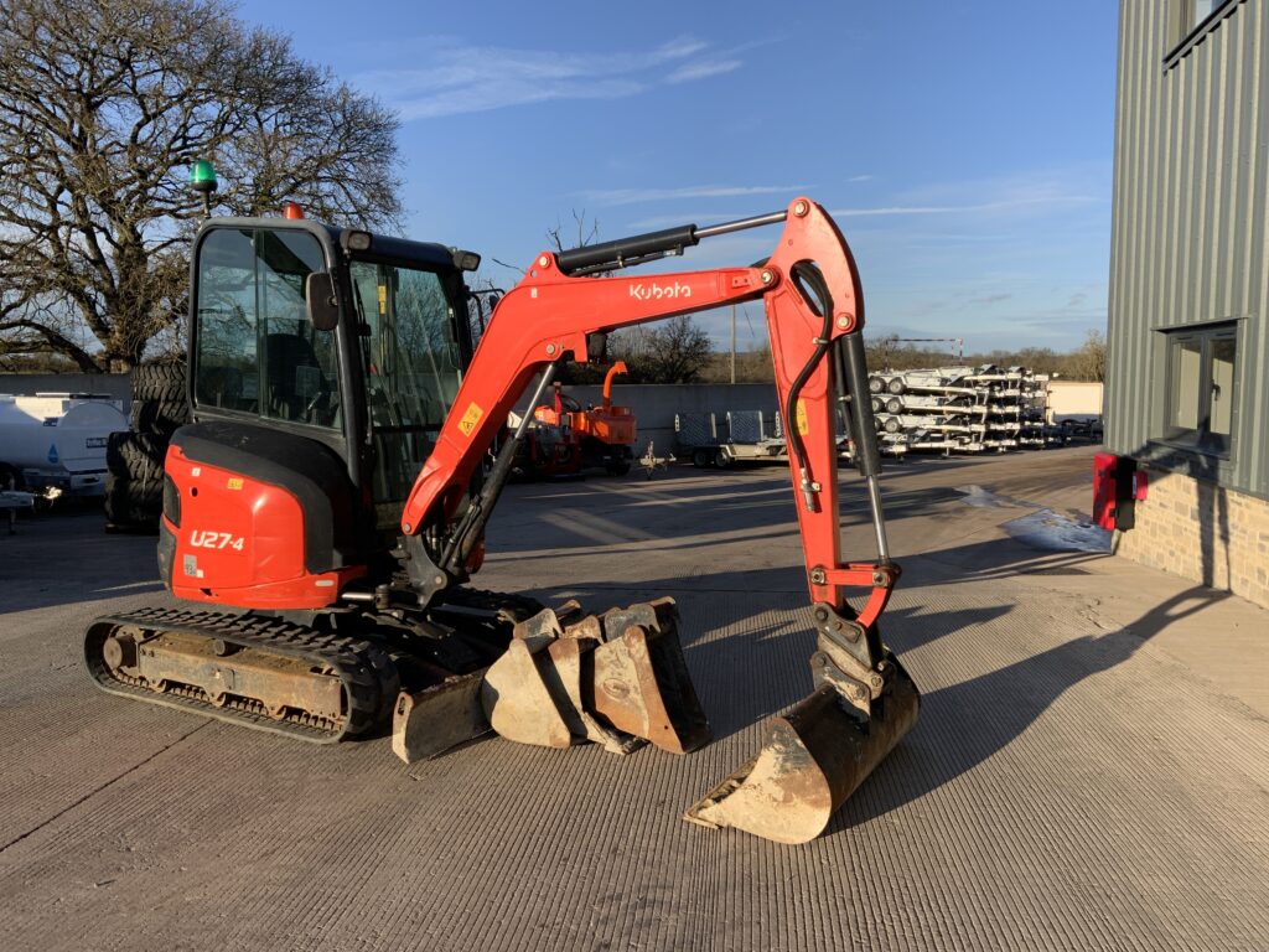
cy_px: 476
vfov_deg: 48.2
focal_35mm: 29
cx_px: 634
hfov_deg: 61.7
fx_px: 1063
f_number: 1.8
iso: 16
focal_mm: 3
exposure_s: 1/1279
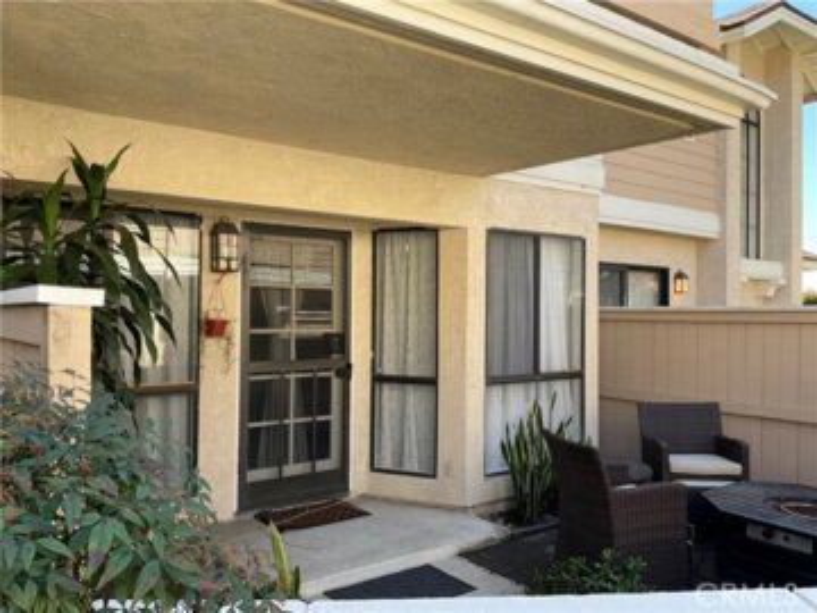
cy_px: 306
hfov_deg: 61.7
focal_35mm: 29
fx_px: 684
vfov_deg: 48.2
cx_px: 408
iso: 16
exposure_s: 1/272
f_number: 1.8
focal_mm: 3
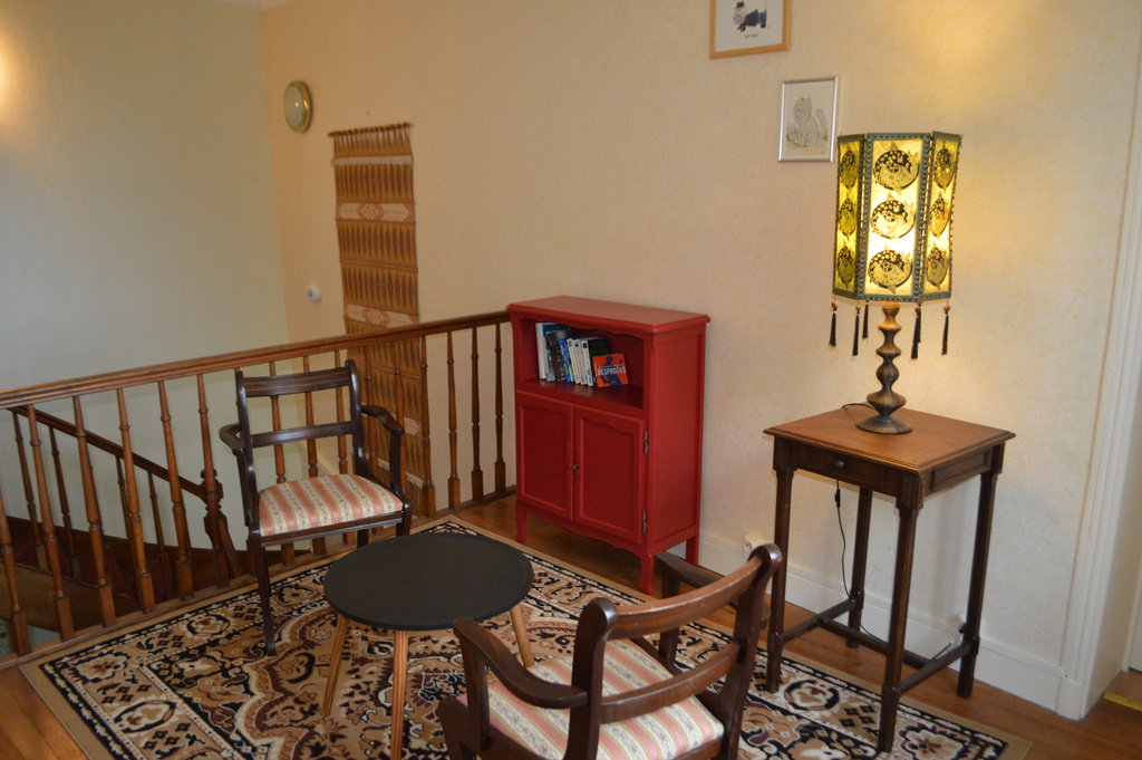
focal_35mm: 27
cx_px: 571
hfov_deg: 67.4
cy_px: 380
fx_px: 856
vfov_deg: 47.9
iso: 1600
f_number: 3.5
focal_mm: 18
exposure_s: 1/60
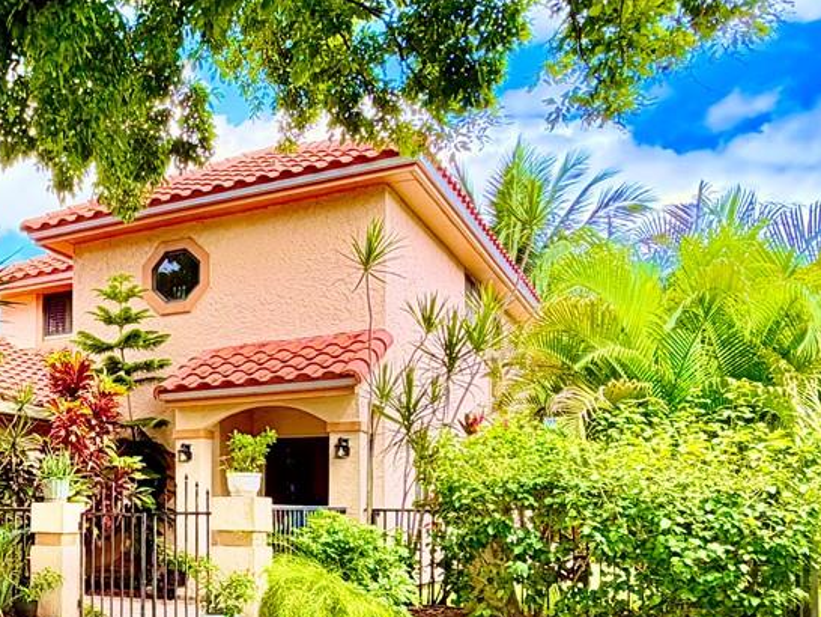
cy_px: 482
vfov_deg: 34.2
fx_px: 973
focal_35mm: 41
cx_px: -21
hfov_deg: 39.6
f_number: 2.2
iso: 64
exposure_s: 1/195
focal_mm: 2.22
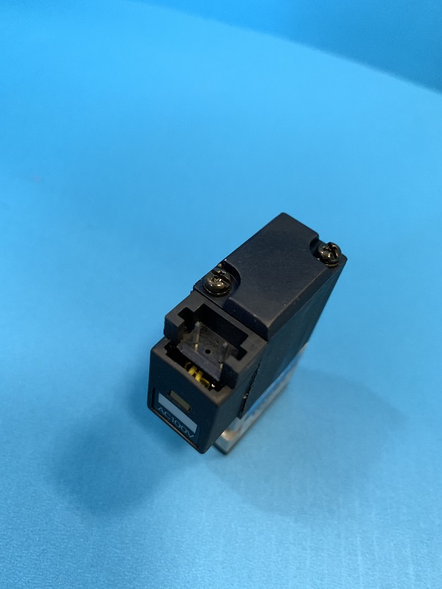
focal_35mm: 26
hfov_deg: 53.1
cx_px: 221
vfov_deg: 67.3
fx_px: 443
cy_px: 294
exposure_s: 1/50
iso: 320
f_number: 1.8
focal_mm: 4.25
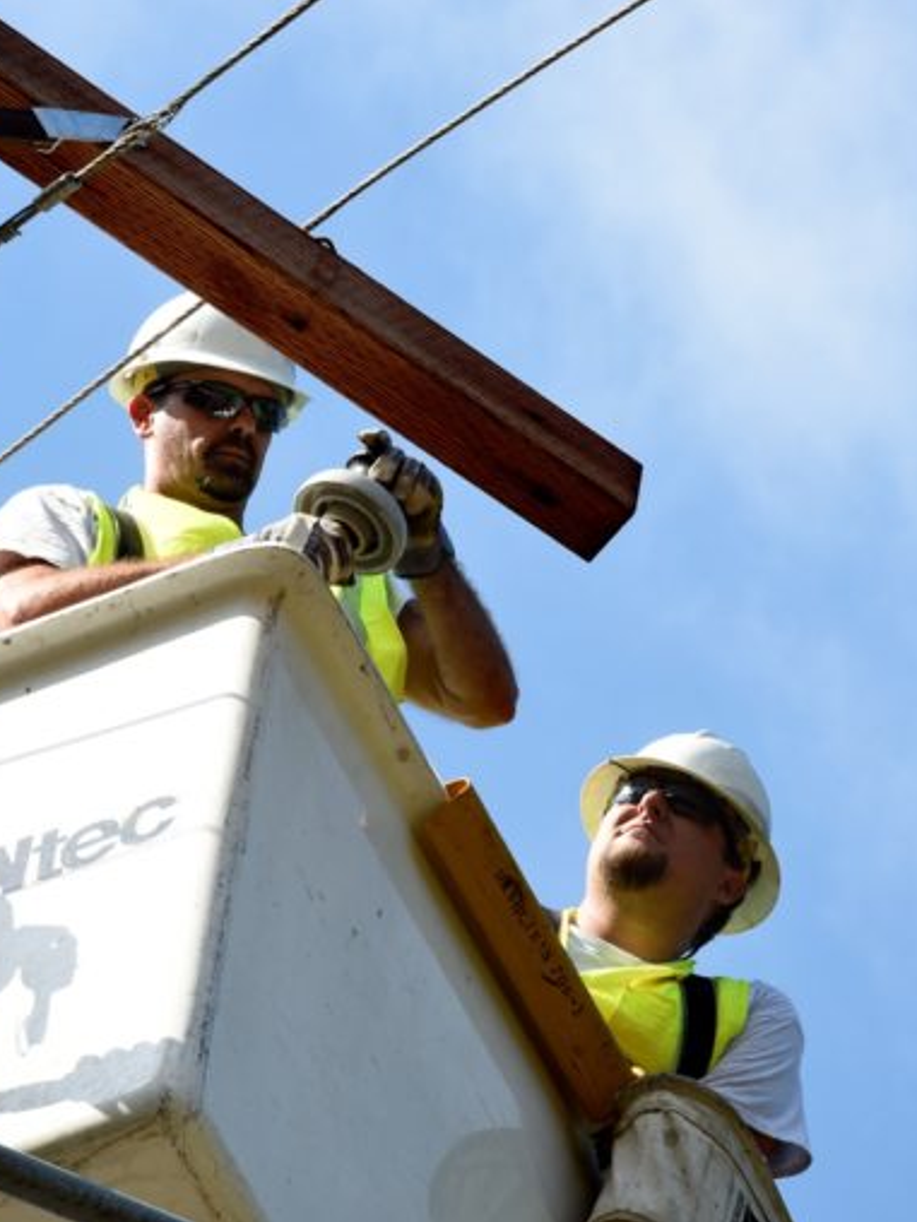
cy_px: 611
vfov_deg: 7.2
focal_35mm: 276
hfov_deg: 5.4
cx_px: 503
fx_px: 9749
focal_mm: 190
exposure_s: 1/160
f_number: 18
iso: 640
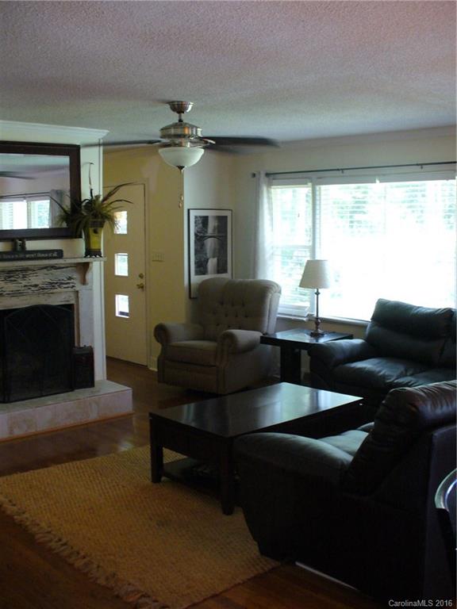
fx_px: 651
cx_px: 228
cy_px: 304
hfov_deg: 38.7
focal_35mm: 37
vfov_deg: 50.1
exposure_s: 1/20
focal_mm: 6.1
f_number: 2.8
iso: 200
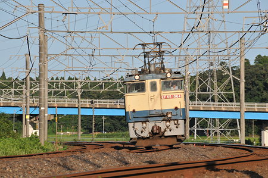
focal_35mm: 300
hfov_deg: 6.9
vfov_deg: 4.6
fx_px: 2231
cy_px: 89
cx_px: 134
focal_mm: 200
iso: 400
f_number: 11
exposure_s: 1/500
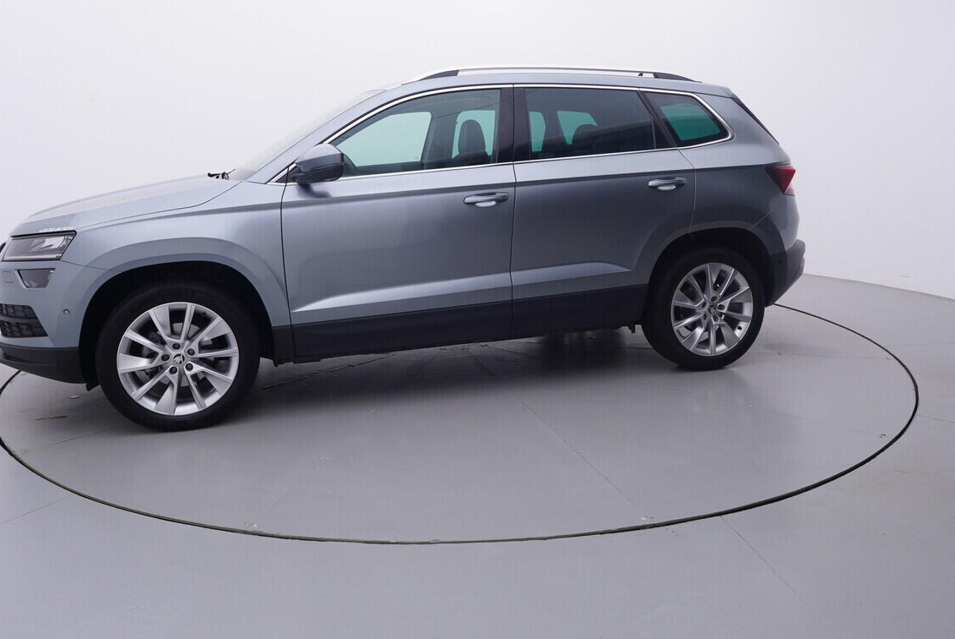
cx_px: 454
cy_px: 238
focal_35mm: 29
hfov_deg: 64.2
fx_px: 760
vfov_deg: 45.2
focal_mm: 15
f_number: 5
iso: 200
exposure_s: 1/80
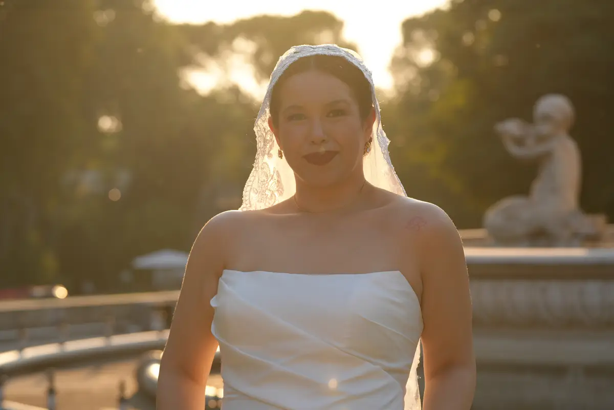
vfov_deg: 10.5
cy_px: 205
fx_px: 2226
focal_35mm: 130
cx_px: 307
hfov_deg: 15.7
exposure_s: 1/320
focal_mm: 87
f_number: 4.5
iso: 100
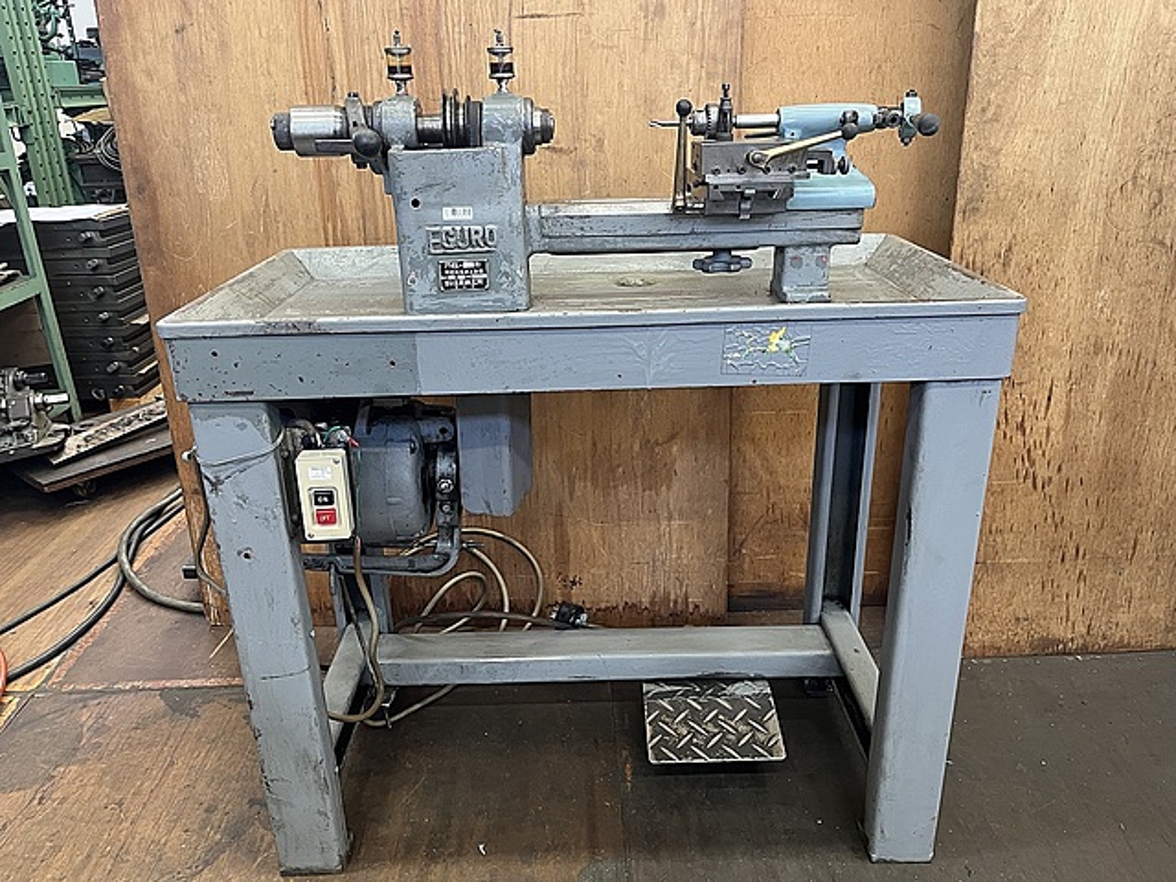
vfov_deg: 53.1
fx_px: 883
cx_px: 588
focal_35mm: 26
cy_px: 441
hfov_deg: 67.3
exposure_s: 1/60
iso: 250
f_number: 1.6
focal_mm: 5.1
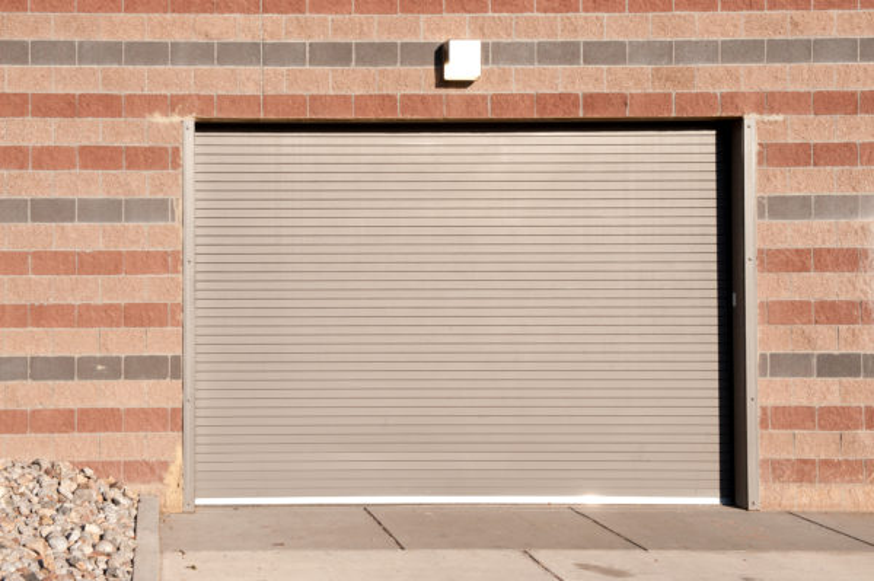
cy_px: 290
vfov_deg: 26.9
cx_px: 437
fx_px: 1213
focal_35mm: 50
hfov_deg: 39.6
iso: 200
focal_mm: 50
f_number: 6.3
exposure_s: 1/1600
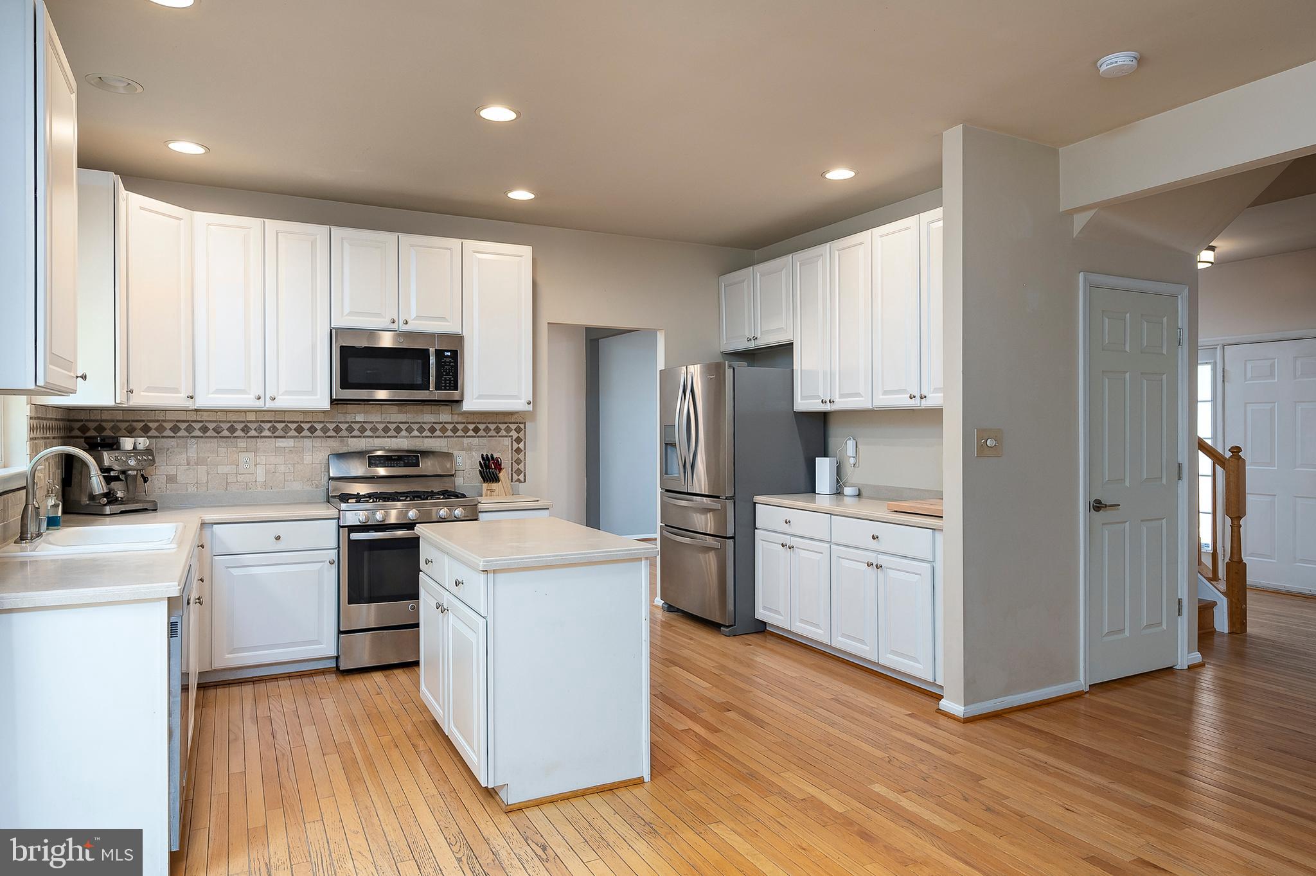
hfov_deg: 79.9
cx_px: 658
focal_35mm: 22
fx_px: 786
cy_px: 438
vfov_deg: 58.3
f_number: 9
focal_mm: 21.5
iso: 500
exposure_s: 1/50
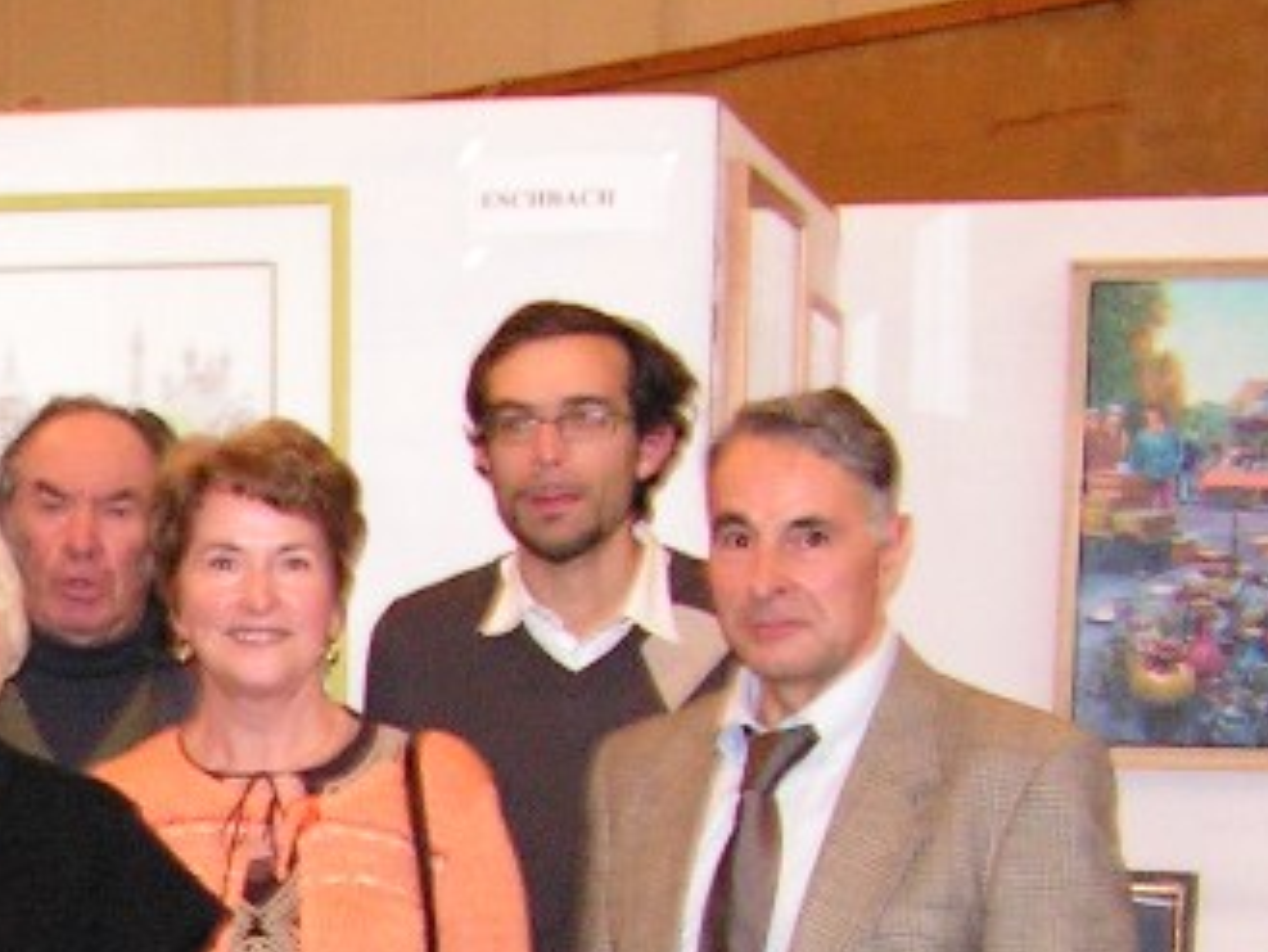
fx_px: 4104
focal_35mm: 112
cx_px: -555
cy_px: 1349
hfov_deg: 16.2
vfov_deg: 12.7
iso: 200
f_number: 3.2
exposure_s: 1/40
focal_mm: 6
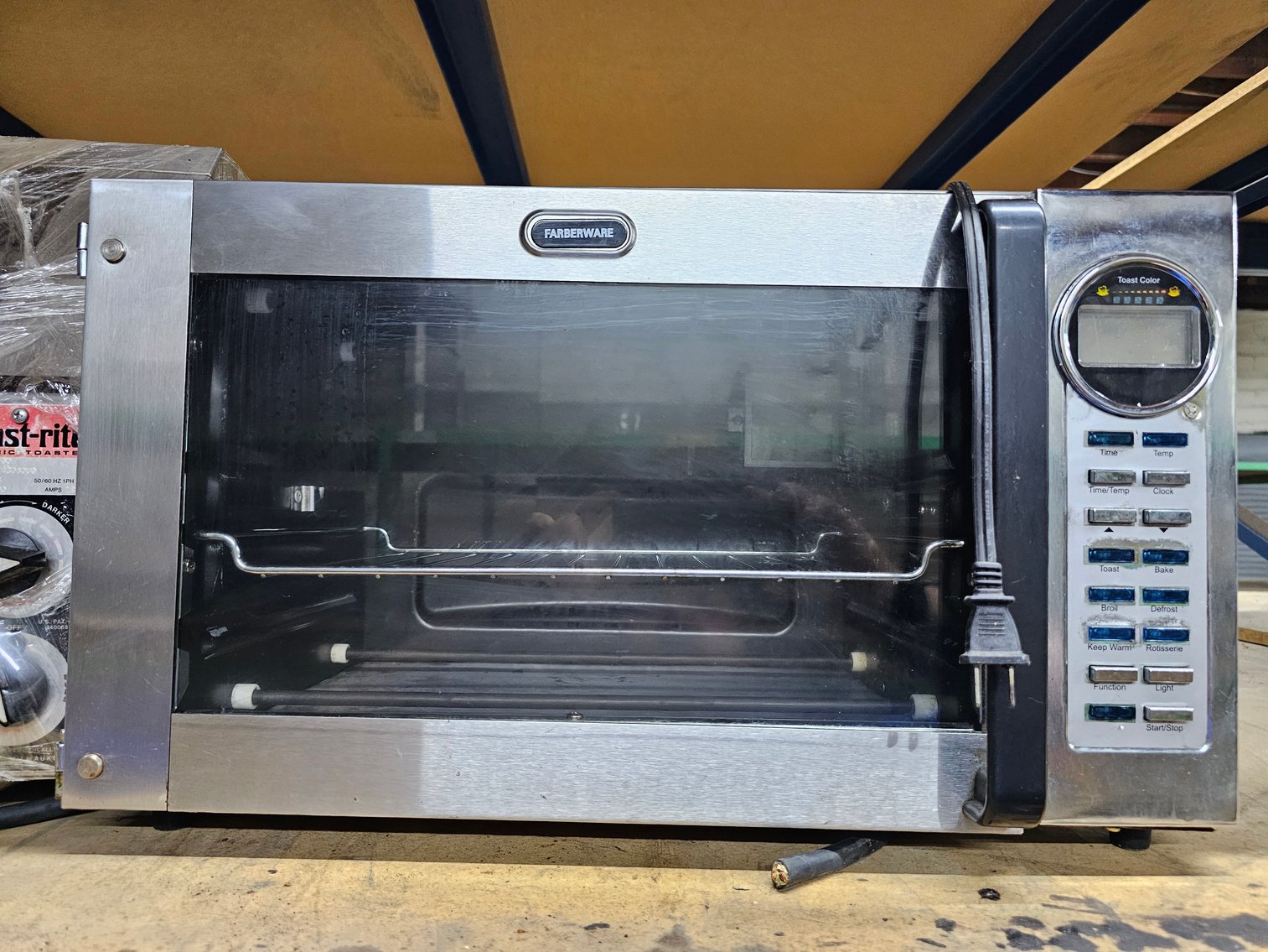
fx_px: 843
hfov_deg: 73.9
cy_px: 476
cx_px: 634
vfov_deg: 58.9
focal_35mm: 23
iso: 1000
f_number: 1.7
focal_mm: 6.3
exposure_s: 1/120
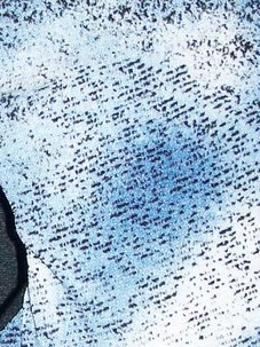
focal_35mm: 163
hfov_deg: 8.7
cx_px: -206
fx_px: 1634
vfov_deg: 12.0
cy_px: 306
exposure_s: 1/60
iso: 400
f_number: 2.8
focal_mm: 7.8
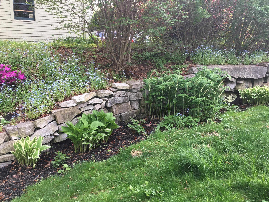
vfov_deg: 38.7
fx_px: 288
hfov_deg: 50.1
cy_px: 93
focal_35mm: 37
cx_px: 134
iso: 25
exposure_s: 1/30
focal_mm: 4.15
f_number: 2.2
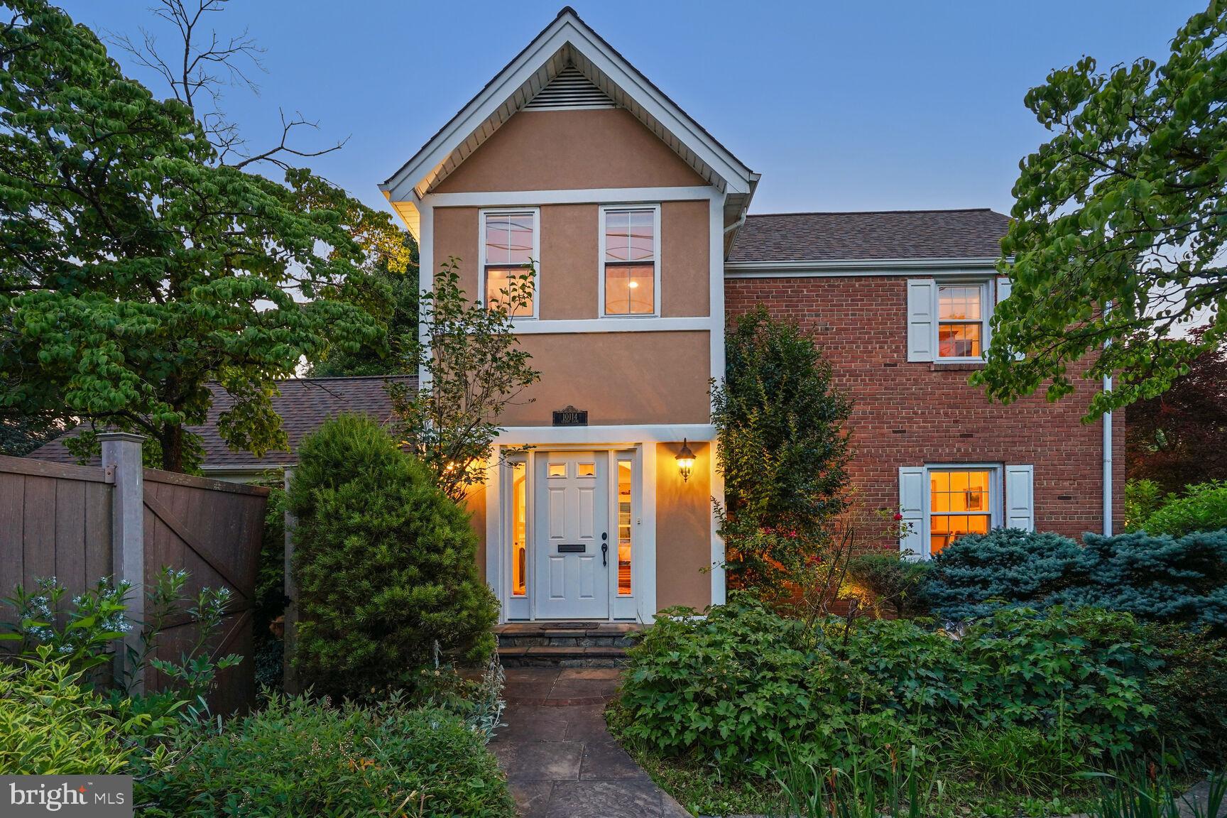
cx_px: 614
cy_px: 409
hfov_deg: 96.7
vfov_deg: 73.7
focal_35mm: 16
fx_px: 545
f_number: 8
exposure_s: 1/6
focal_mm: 16
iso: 500
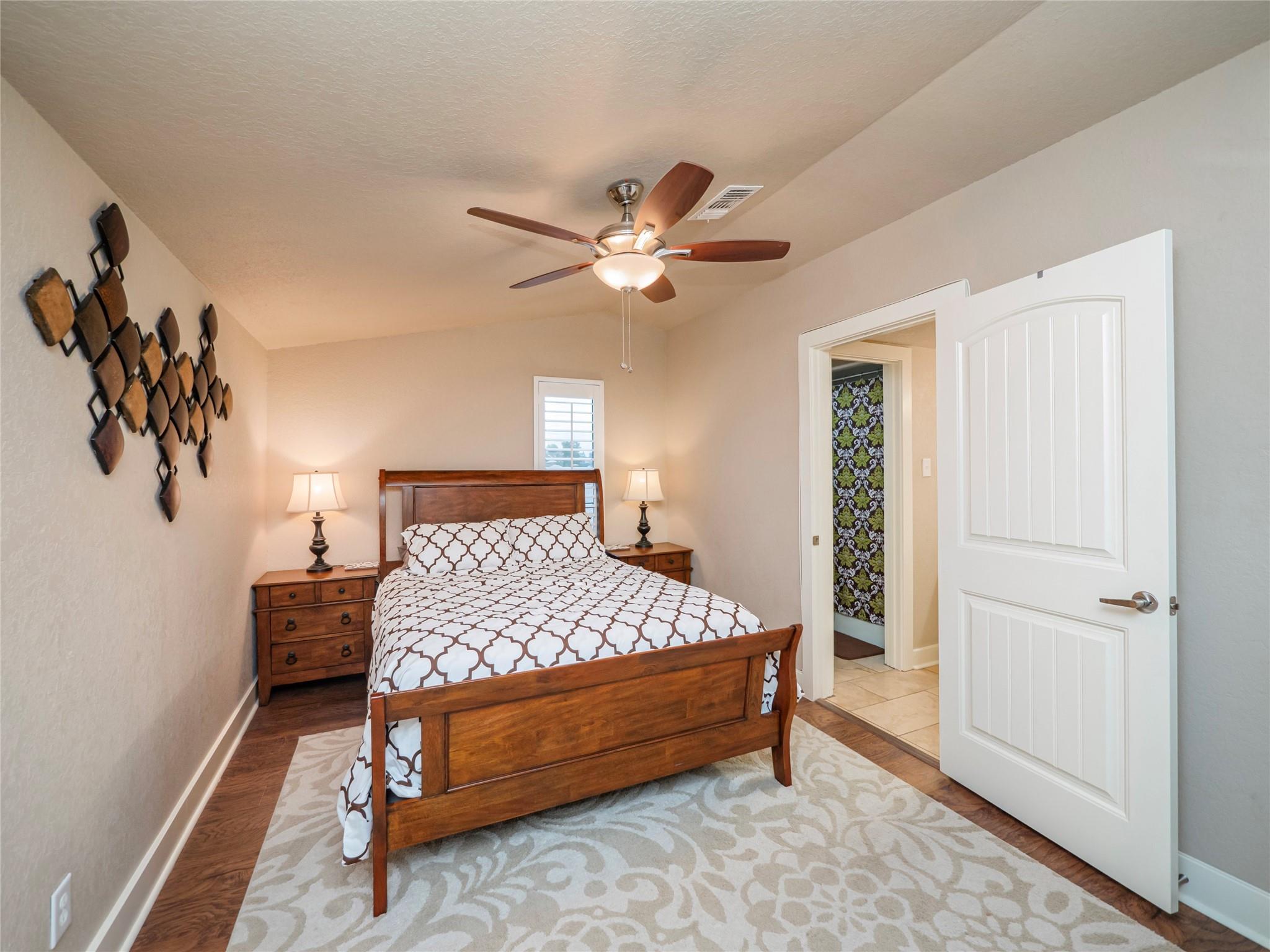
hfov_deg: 102.1
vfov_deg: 85.7
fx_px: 514
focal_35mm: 14
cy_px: 476
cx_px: 635
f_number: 4.5
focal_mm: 7
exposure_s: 1/200
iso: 500
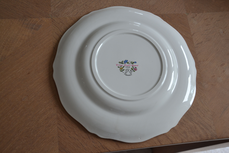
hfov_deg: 46.4
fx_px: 267
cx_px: 114
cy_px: 76
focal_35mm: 42
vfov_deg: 31.9
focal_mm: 28
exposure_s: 1/125
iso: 400
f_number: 5.6
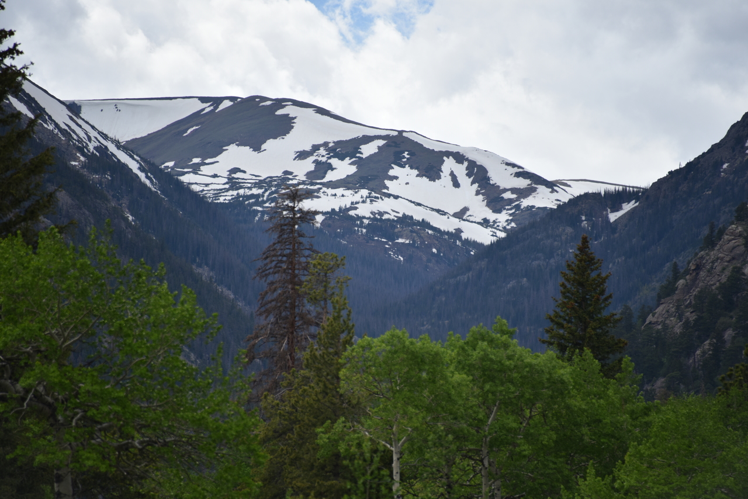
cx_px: 374
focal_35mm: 300
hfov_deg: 6.9
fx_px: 6234
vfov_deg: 4.6
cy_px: 250
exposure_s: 1/640
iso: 140
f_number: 5.6
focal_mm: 300
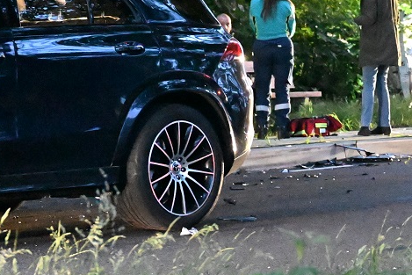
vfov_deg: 7.9
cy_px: -60
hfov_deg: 11.9
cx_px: 33
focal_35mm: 172
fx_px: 1969
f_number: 2.8
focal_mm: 42
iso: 25600
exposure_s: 1/13
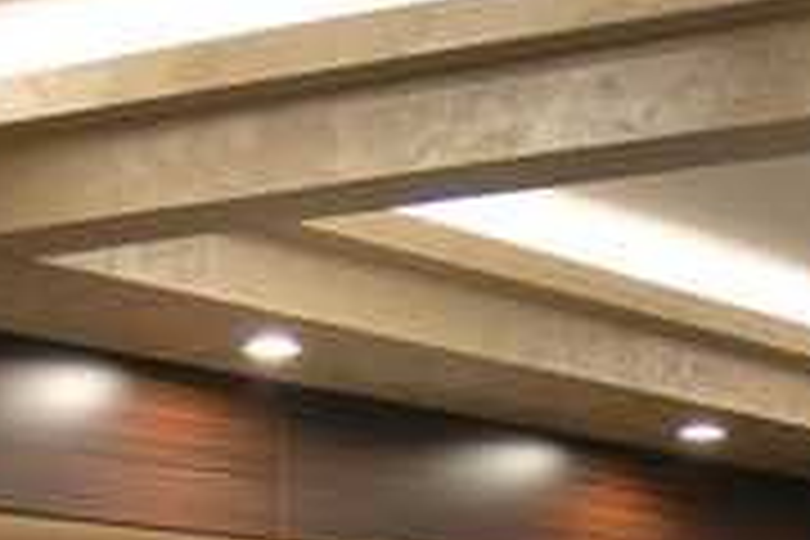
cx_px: 752
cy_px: 1163
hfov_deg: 15.2
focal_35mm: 133
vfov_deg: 9.5
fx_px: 2992
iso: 800
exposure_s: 1/60
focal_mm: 24
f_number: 4
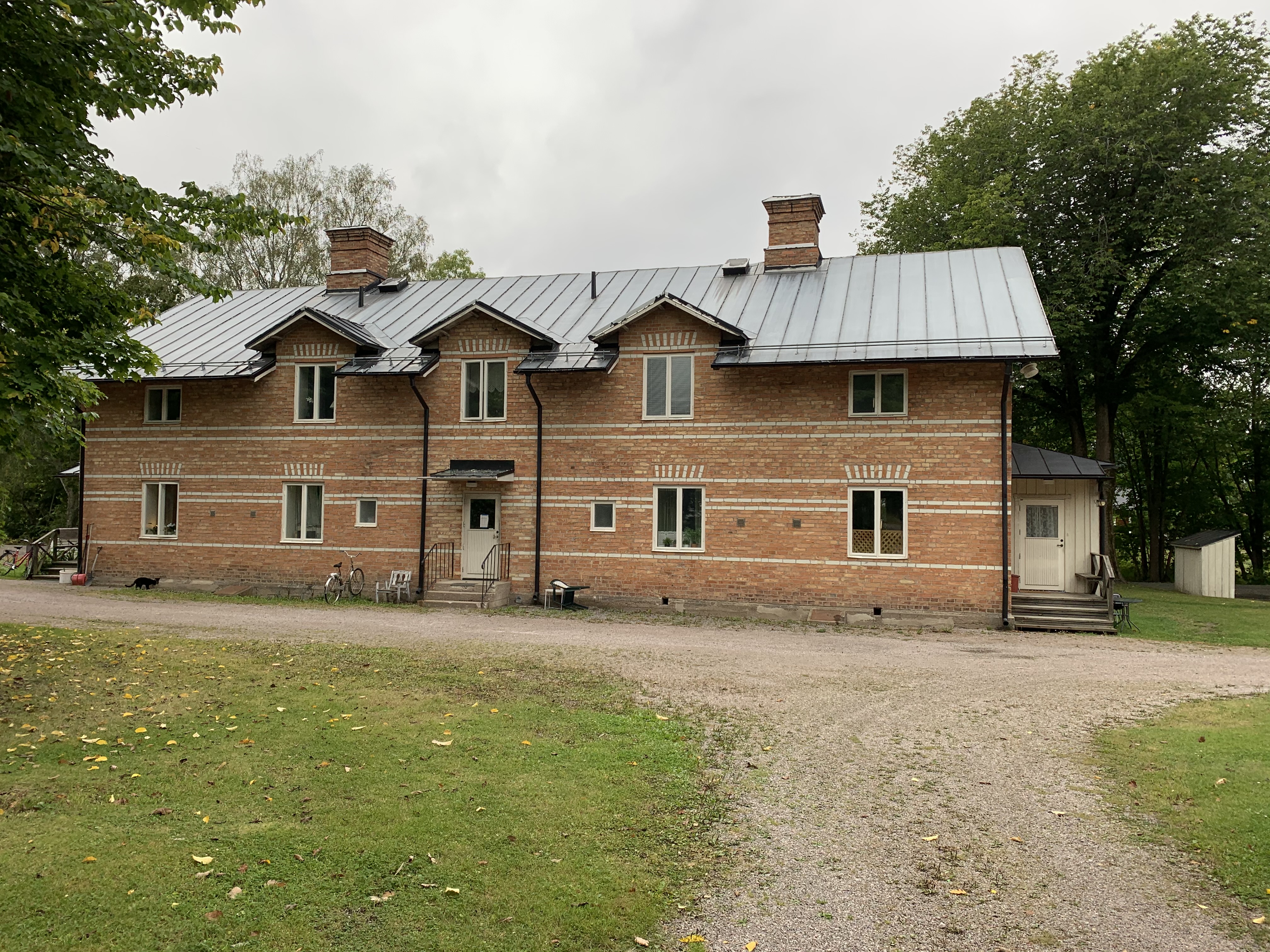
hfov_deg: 67.3
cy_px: 476
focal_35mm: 26
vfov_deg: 53.1
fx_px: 954
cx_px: 635
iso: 25
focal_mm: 4.25
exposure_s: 1/209
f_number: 1.8
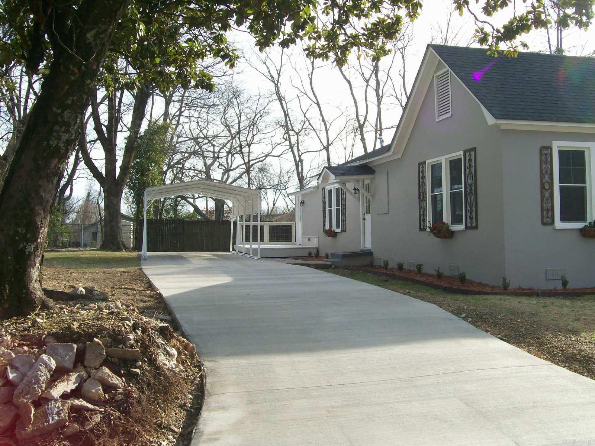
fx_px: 619
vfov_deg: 39.7
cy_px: 223
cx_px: 298
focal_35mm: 36
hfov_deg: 51.4
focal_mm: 6
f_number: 4.8
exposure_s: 1/341
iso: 80
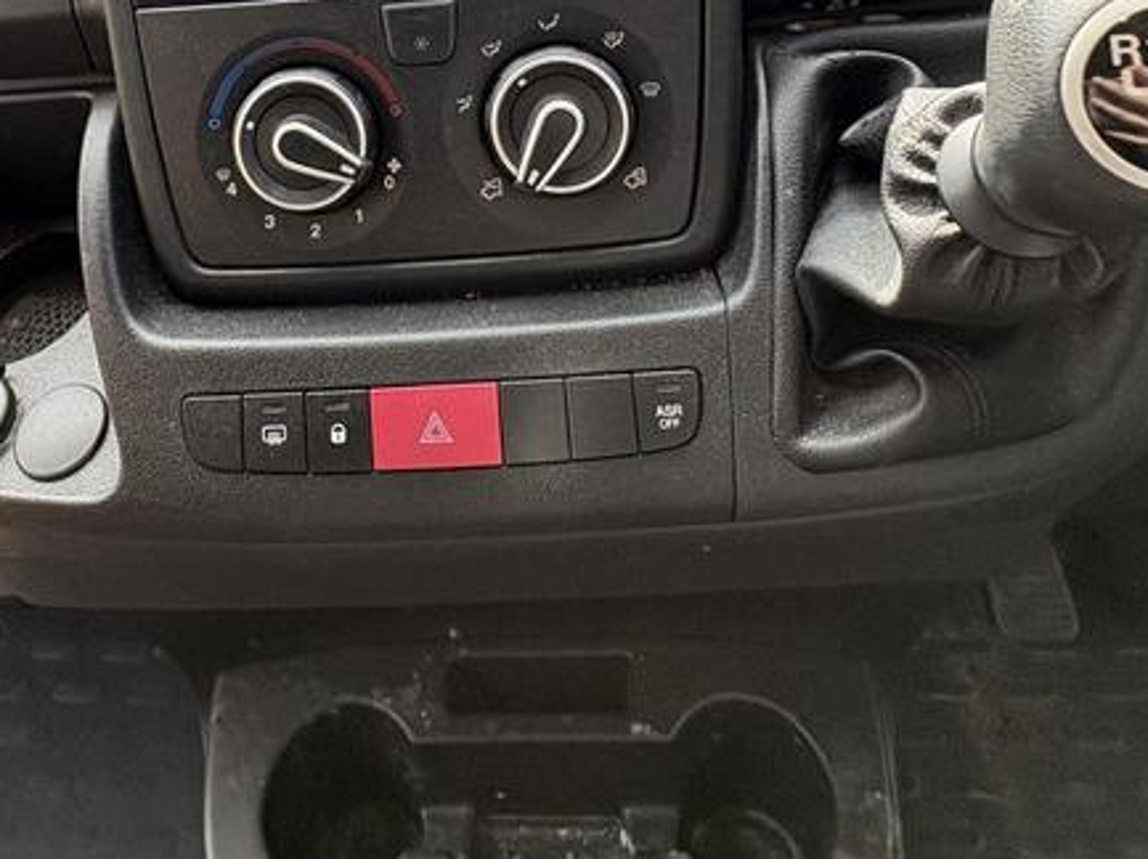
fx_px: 961
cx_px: 456
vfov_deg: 41.6
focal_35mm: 29
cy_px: -8
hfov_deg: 61.1
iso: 125
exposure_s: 1/133
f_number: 2.2
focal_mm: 2.22
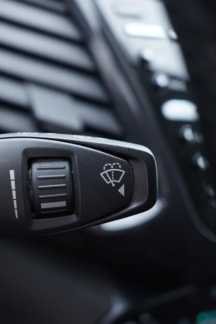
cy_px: 160
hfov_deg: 23.4
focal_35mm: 55
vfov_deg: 36.2
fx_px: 495
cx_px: -11
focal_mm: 24
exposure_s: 1/40
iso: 320
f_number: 2.8
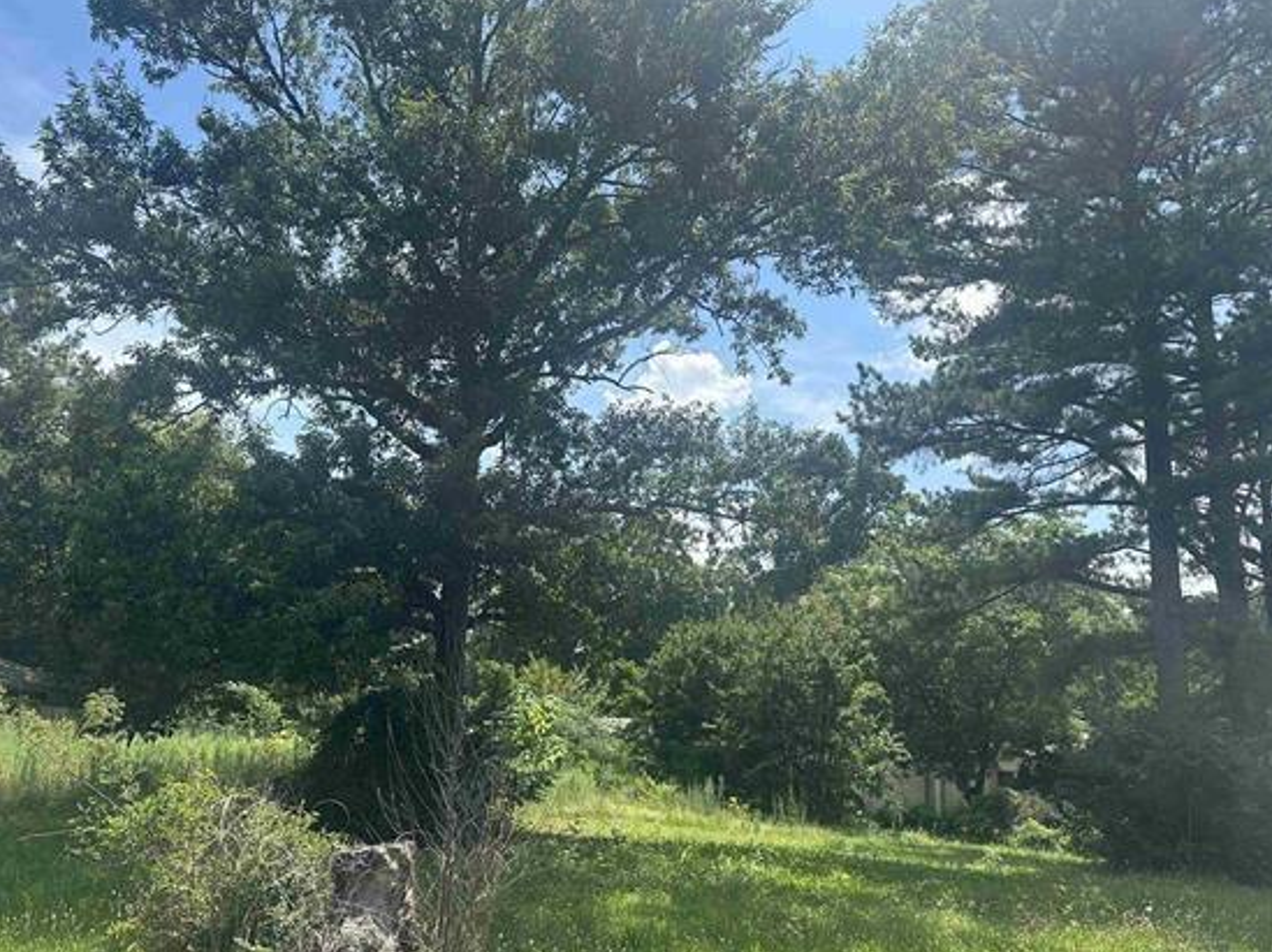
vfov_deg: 49.7
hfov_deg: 63.2
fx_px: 1028
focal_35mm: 28
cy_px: 473
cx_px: 554
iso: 80
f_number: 1.78
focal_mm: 6.86
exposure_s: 1/2967
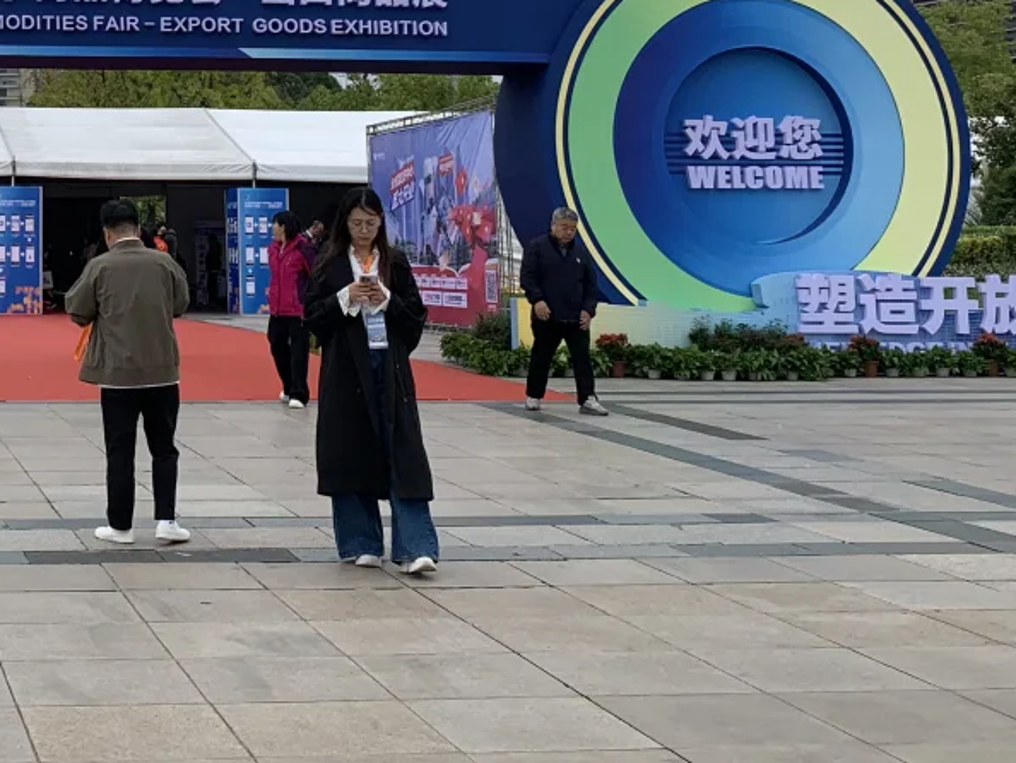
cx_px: 38
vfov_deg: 22.4
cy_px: -10
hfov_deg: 29.0
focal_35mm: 63
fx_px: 1850
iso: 25
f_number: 1.8
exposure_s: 1/1001
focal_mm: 4.25
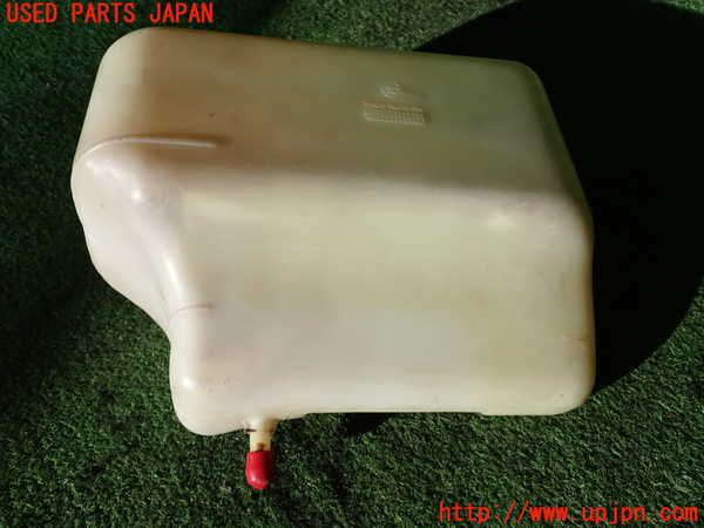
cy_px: 264
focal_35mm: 32
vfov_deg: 44.2
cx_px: 352
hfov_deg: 56.8
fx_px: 651
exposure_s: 1/125
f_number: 9
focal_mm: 5.79
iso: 100
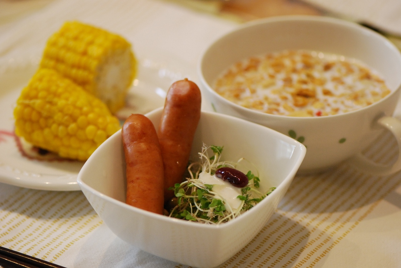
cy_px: 134
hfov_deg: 13.0
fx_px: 1757
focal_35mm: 158
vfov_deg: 8.7
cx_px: 200
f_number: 3.5
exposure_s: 1/200
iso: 800
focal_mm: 105
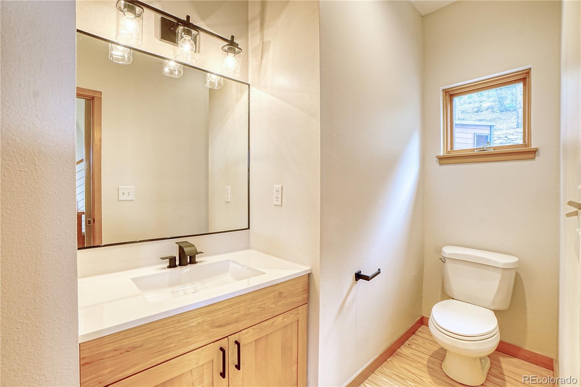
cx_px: 290
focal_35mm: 15
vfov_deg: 77.3
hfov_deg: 100.4
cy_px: 194
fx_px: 242
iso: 160
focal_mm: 10
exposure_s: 1/4
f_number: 10
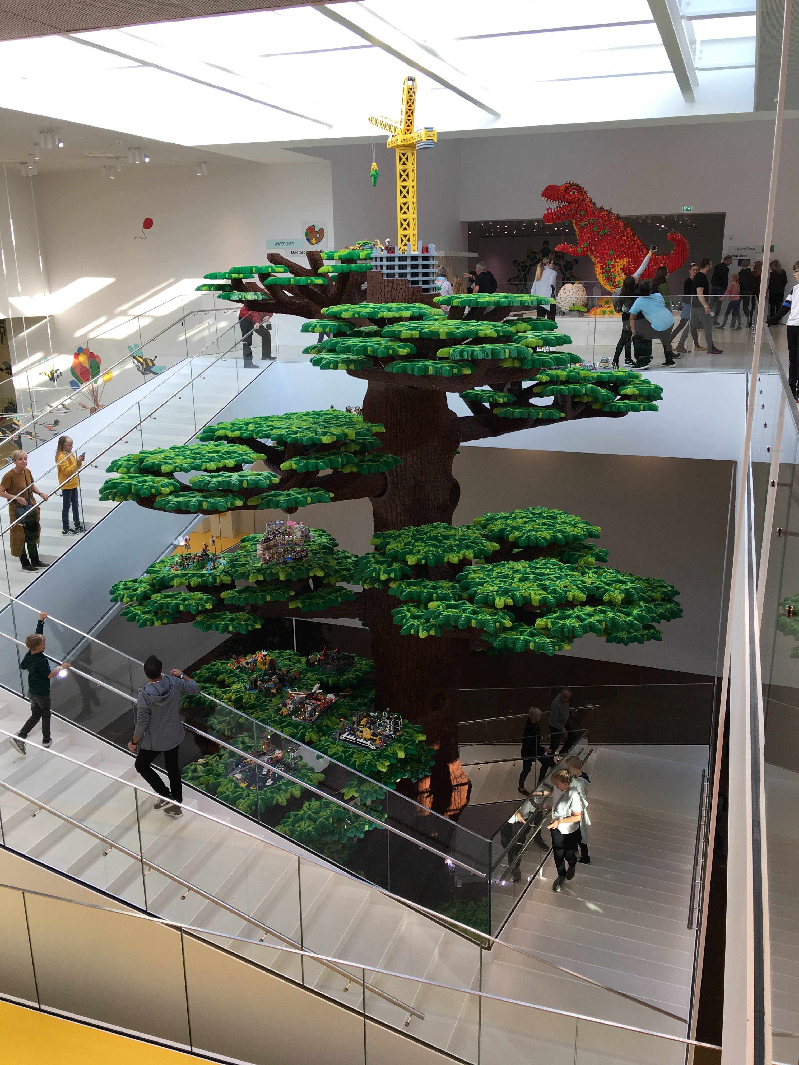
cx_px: 400
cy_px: 532
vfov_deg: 61.7
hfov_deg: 48.2
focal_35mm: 29
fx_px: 892
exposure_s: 1/100
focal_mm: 4.15
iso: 25
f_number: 2.2
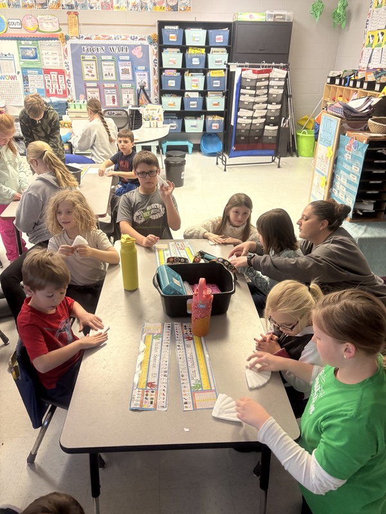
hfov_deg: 53.1
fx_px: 387
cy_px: 257
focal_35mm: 26
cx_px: 193
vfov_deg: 67.3
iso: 160
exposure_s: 1/60
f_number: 1.6
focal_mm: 5.96
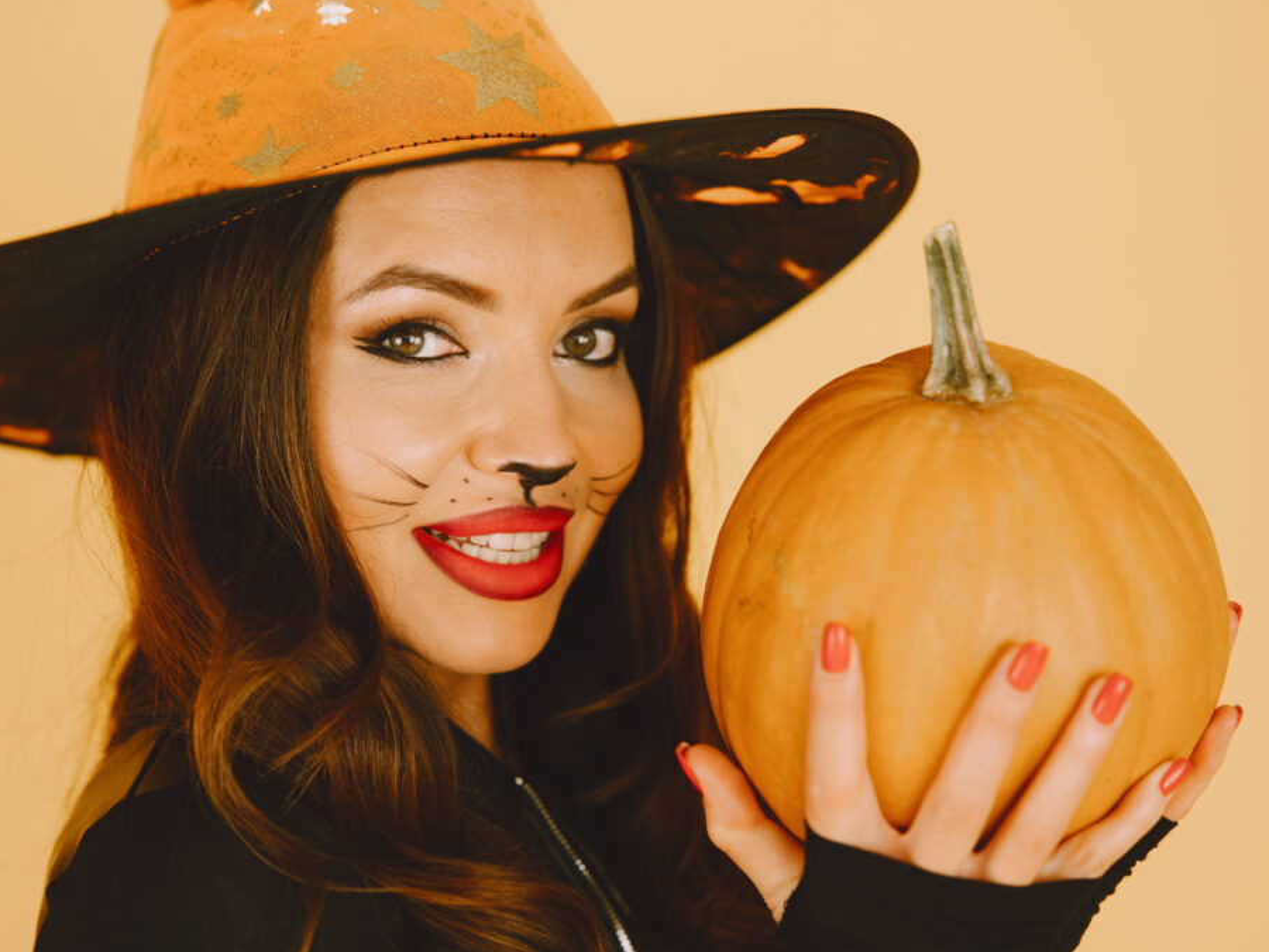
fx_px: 3409
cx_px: 629
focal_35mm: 93
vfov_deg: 15.9
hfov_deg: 21.1
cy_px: 477
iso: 800
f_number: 2.8
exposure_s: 1/400
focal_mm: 85
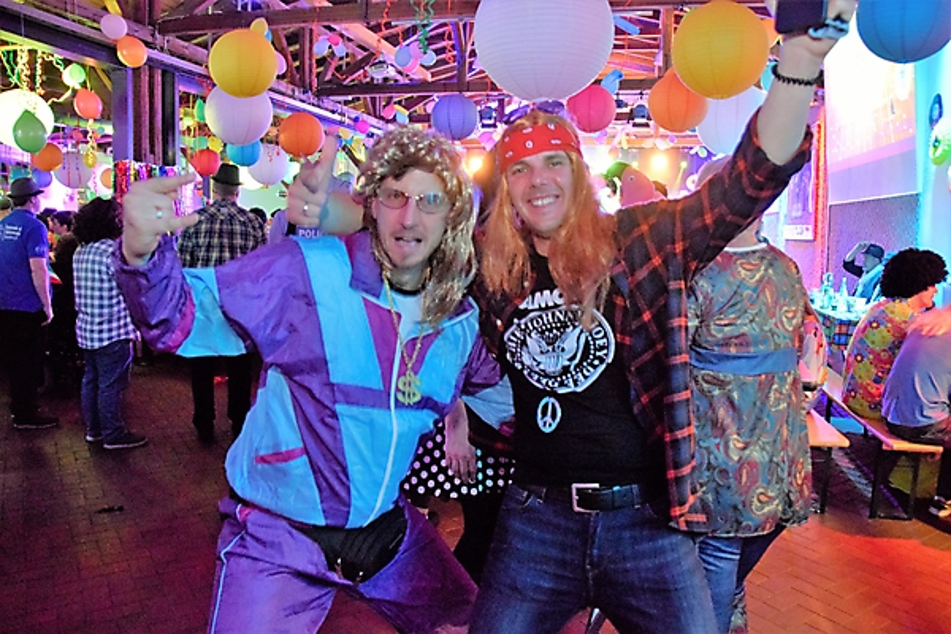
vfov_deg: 47.9
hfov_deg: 67.4
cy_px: 317
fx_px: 713
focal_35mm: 27
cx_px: 476
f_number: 3.5
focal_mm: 18
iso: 6400
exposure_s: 1/50
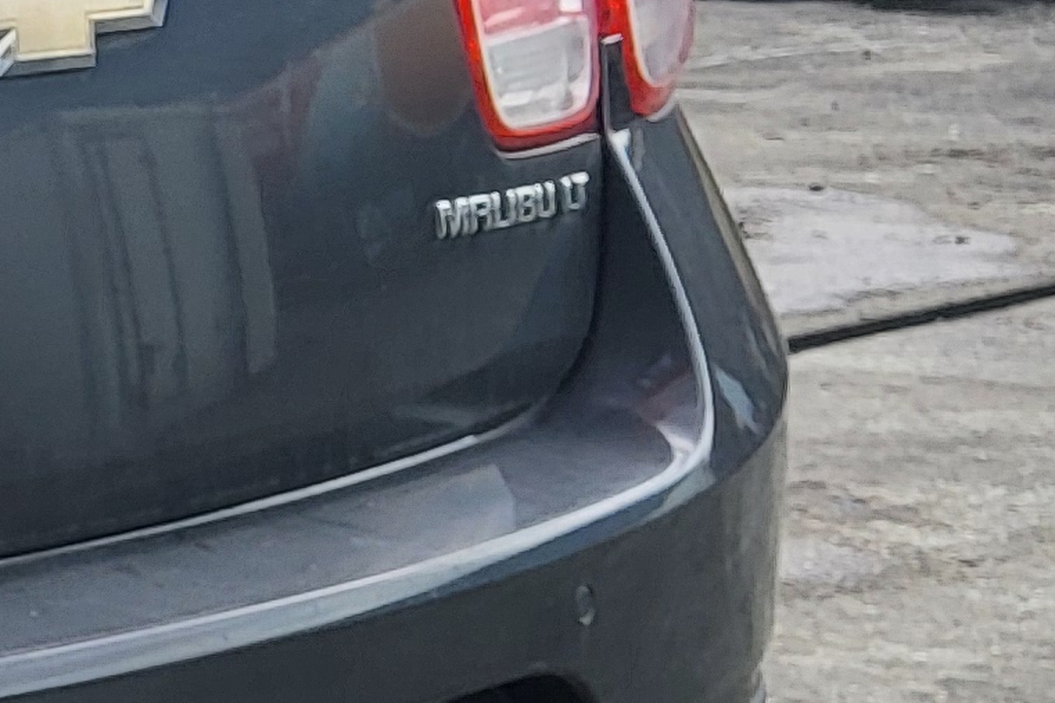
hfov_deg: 11.9
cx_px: -1339
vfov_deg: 9.4
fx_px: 4248
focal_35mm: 145
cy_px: 503
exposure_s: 1/425
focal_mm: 3.98
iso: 12
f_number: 1.8
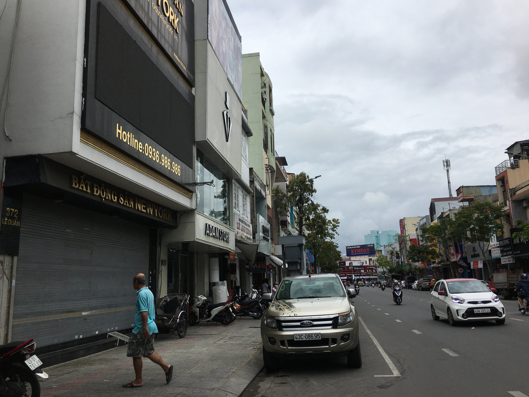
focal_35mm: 29
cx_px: 264
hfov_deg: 61.7
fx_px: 443
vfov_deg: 48.2
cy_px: 198
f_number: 2.2
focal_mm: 4.15
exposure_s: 1/3344
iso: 25
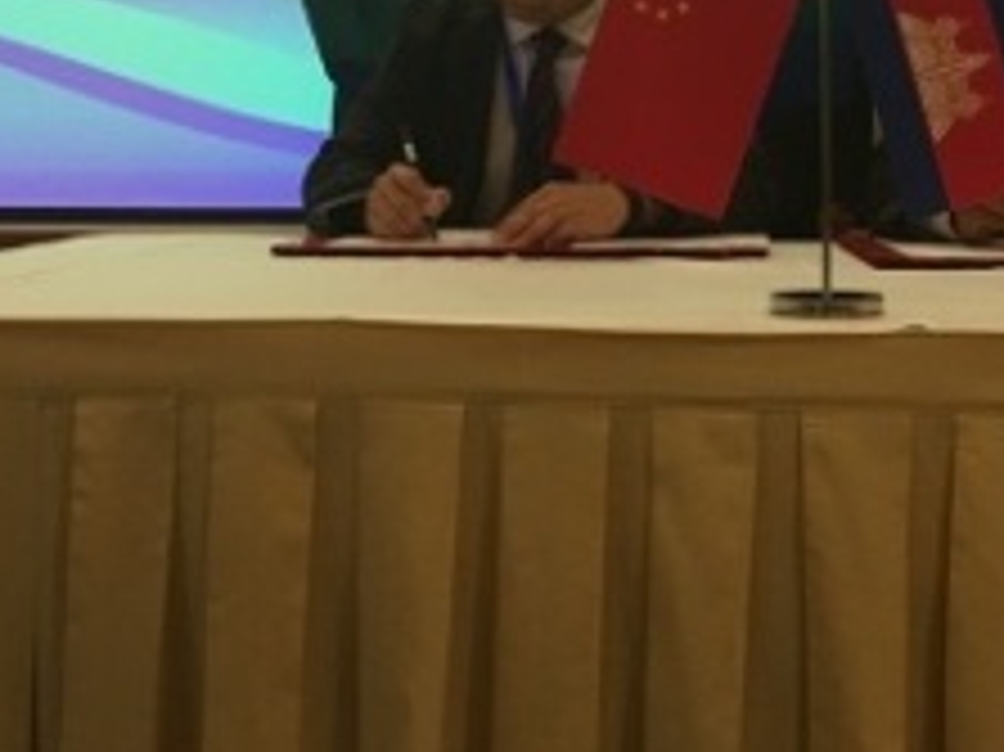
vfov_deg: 21.9
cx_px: 635
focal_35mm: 65
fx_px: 1884
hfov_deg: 29.7
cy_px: 34
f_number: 2.2
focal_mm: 4.15
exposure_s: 1/33
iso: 125
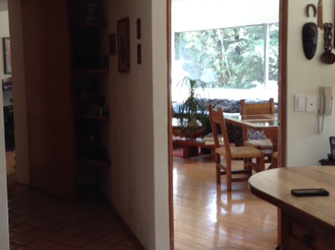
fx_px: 532
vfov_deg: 26.5
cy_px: 108
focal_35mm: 55
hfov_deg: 34.6
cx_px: 108
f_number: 2.4
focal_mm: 3.3
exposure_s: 1/24
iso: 25
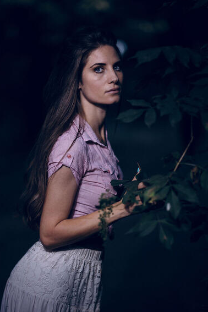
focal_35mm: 90
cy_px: 157
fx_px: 780
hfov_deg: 15.2
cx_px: 107
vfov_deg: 22.6
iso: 100
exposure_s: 1/1250
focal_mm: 85
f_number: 1.4
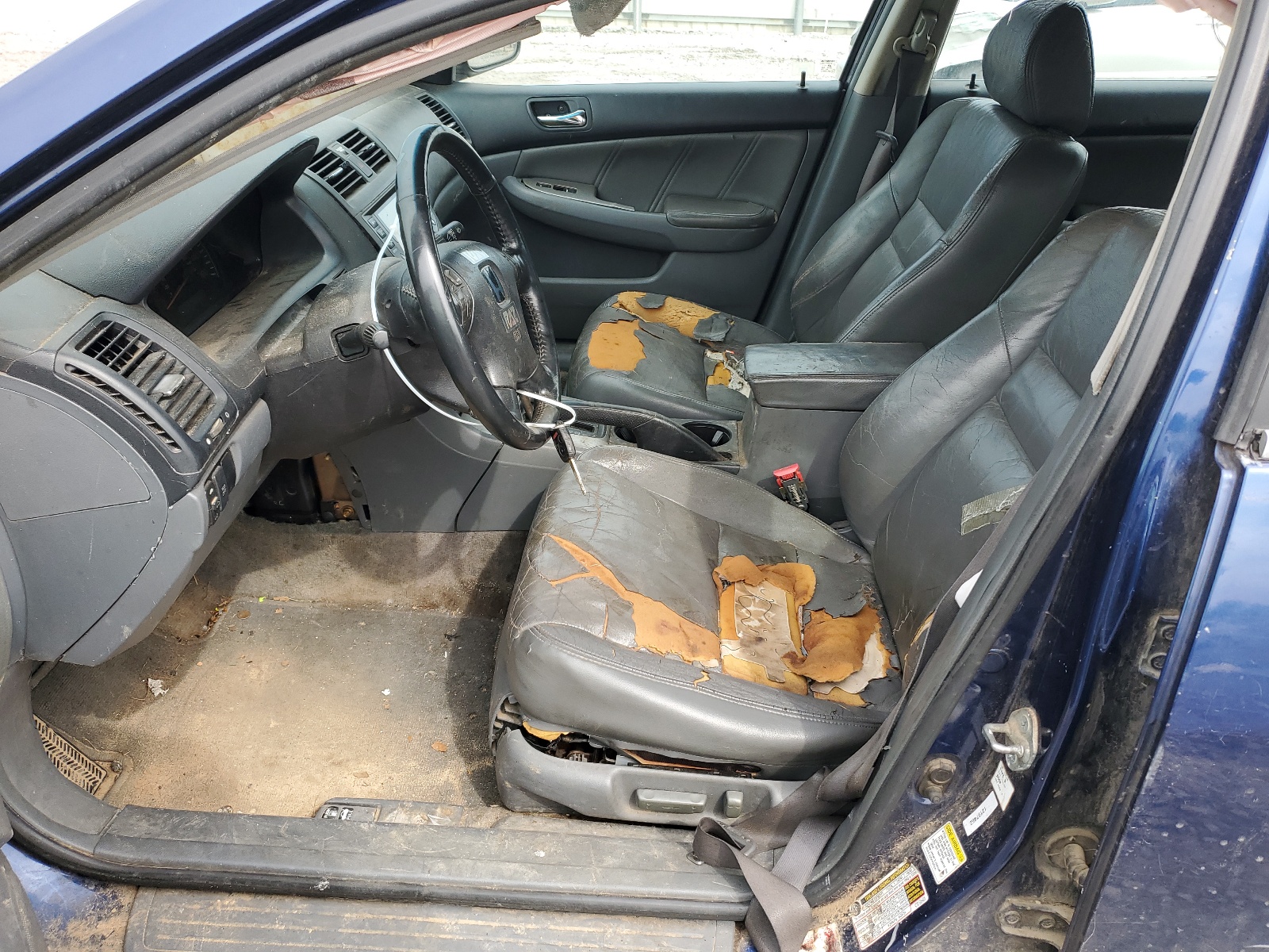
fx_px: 953
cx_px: 634
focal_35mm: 26
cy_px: 476
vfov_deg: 53.1
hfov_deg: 67.3
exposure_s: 1/370
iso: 50
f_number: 1.5
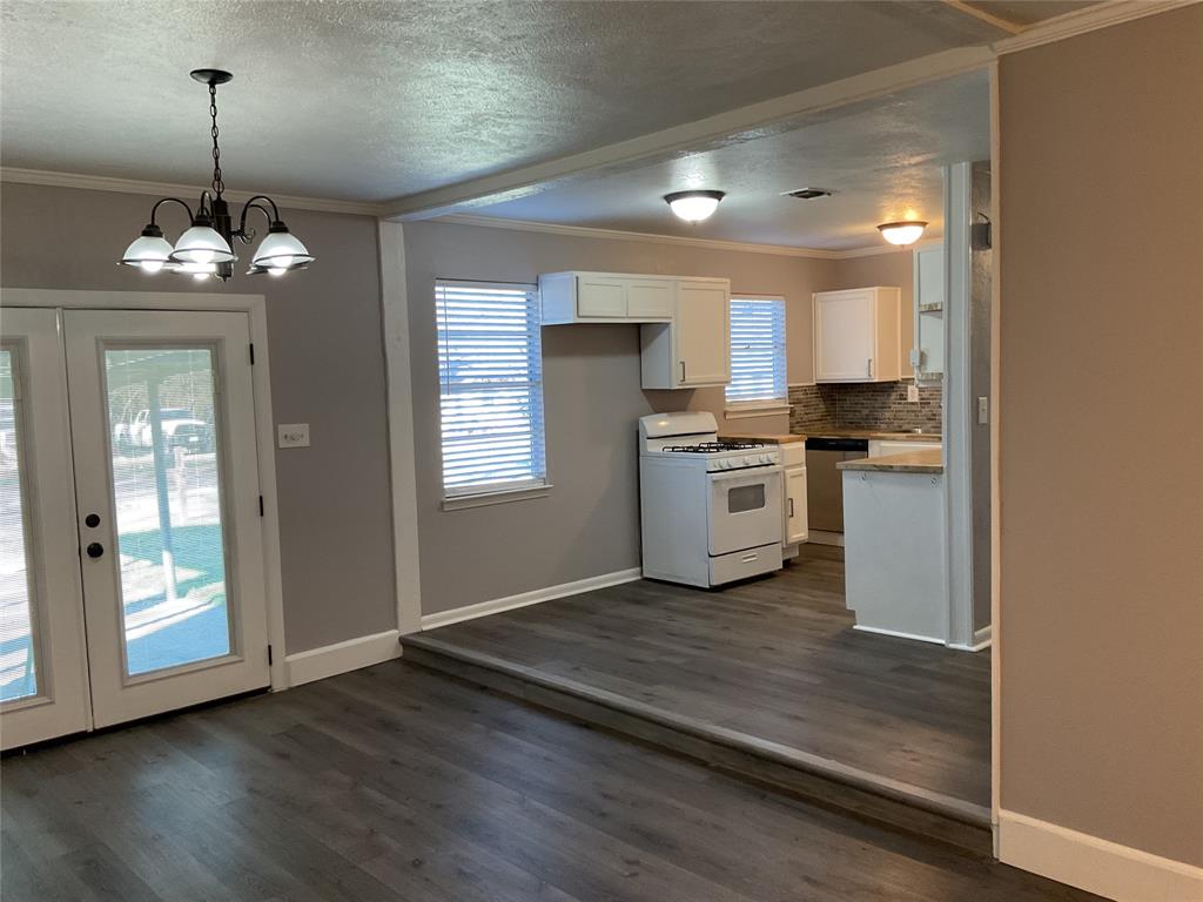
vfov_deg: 48.2
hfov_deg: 61.7
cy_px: 451
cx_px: 602
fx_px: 1008
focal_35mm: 29
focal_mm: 3
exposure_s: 1/60
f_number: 1.8
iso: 125
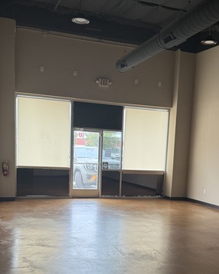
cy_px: 200
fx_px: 340
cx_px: 128
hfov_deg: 35.6
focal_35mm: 42
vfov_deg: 42.7
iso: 200
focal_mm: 6.76
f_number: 1.78
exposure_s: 1/90
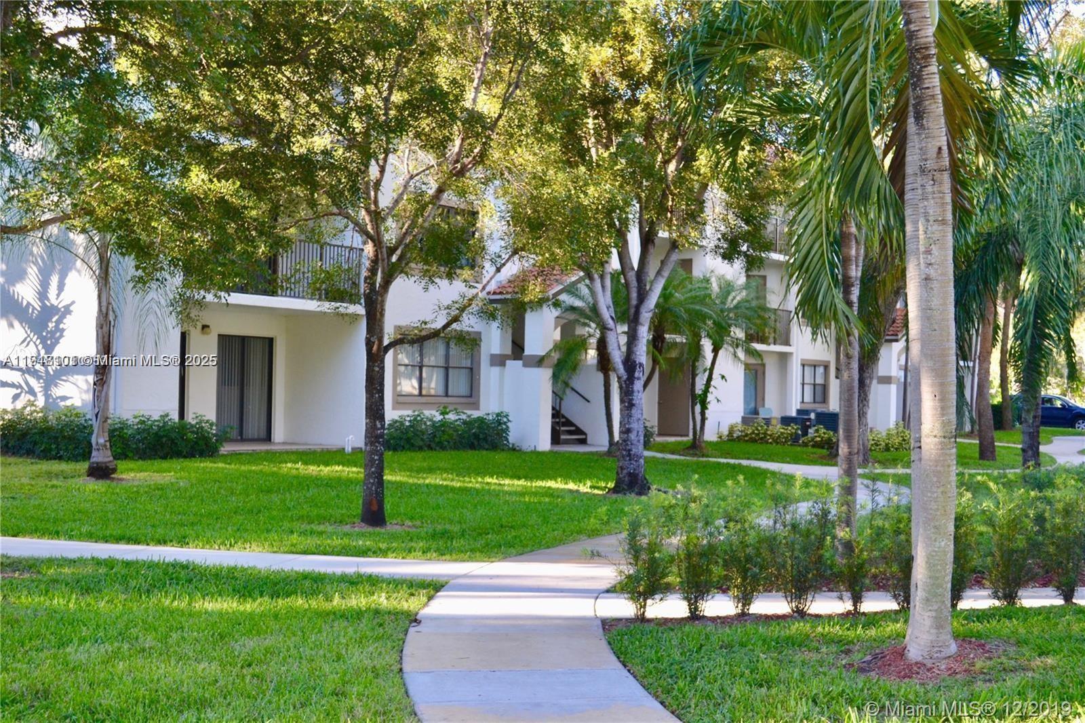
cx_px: 542
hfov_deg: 41.1
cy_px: 362
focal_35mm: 48
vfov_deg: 28.1
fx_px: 1446
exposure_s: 1/125
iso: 360
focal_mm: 32
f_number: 5.6
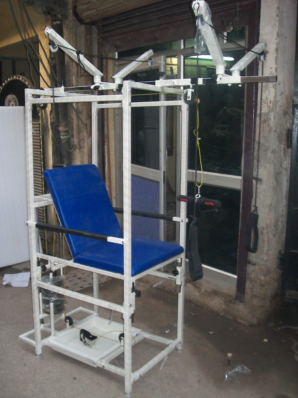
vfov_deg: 51.4
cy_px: 199
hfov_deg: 39.7
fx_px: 413
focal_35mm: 36
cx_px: 149
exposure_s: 1/30
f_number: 2.7
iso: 240
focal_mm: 6
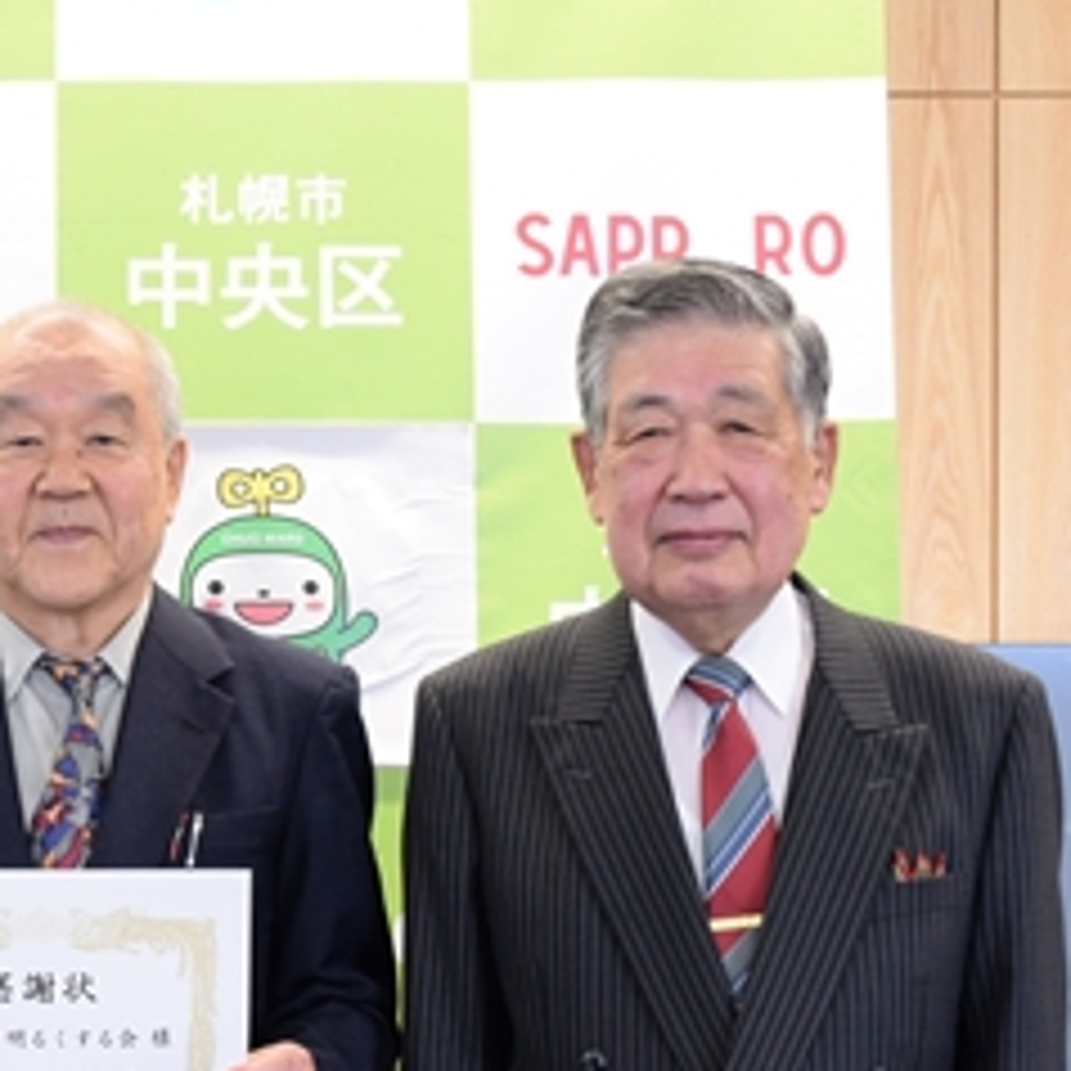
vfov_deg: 19.1
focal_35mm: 90
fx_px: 3150
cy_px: 857
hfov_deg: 18.2
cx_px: -243
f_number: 5.6
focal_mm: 24
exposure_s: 1/13
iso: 500
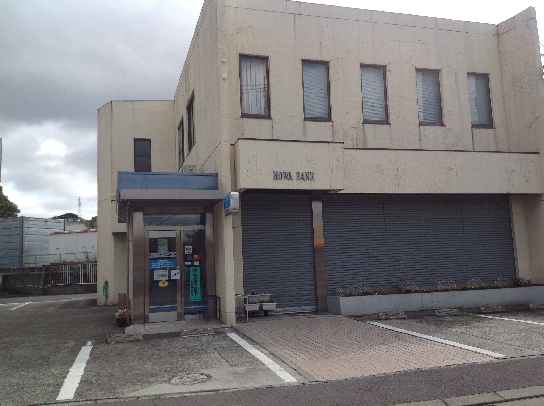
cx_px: 272
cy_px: 203
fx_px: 549
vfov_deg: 40.6
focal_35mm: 35
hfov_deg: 52.7
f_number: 2.4
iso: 50
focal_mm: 4.28
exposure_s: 1/1314
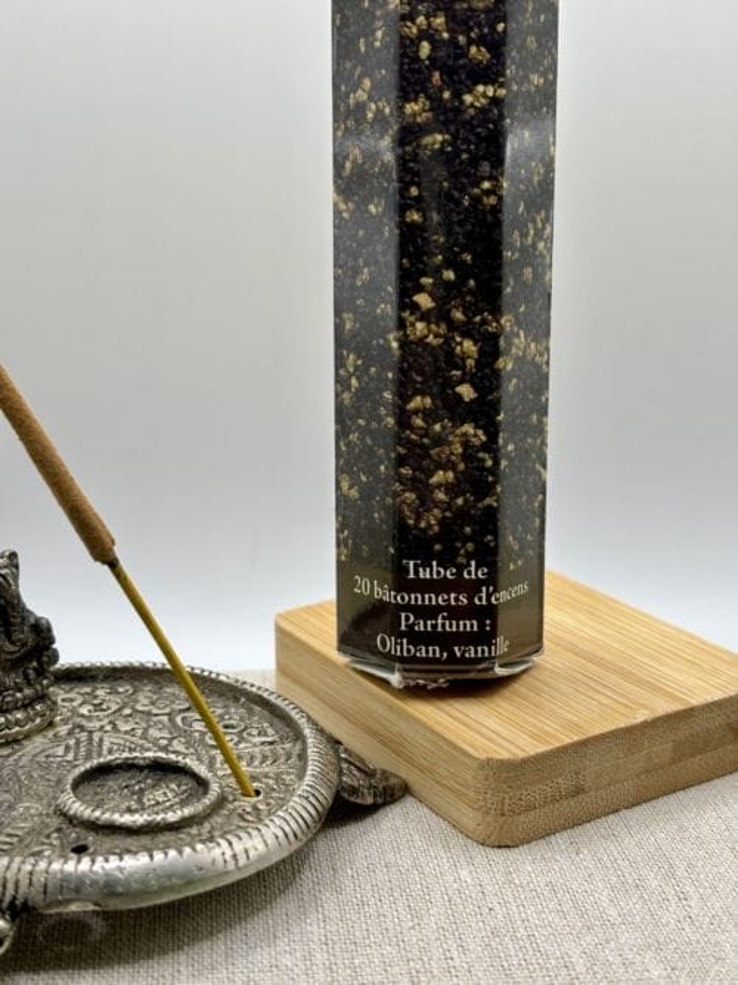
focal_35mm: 52
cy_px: 492
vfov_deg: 36.8
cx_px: 369
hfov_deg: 28.0
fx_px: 1479
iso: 25
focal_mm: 5.96
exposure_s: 1/118
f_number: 1.6
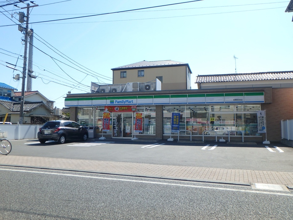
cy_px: 110
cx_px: 146
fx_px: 245
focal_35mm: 29
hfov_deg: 61.7
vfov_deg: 48.2
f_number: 4.6
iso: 125
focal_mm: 5.2
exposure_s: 1/640
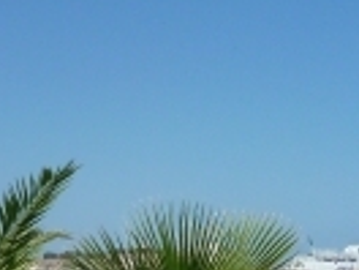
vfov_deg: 12.7
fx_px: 1182
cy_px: 322
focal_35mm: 114
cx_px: 180
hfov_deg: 17.3
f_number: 5
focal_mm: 4.4
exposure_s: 1/800
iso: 100
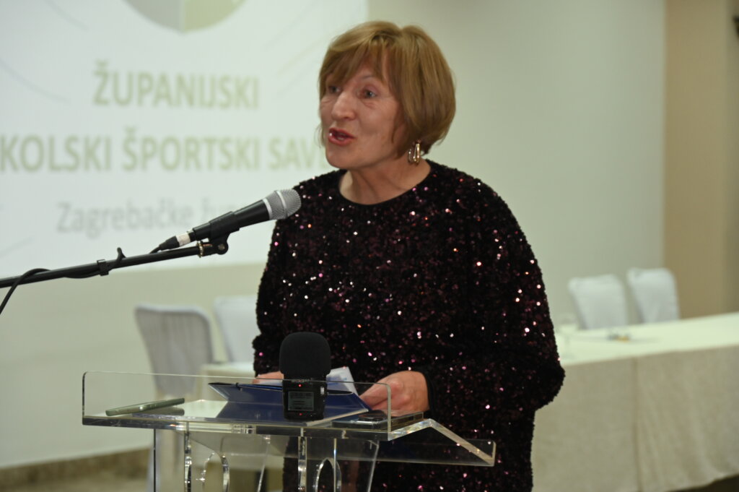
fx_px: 2072
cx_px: 370
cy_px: 246
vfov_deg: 13.5
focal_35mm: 101
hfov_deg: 20.2
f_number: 6.3
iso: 1600
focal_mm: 101
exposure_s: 1/60
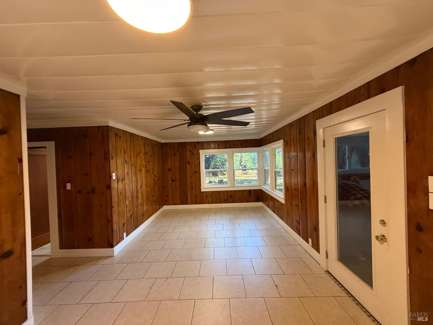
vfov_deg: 85.7
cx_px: 216
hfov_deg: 102.1
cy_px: 162
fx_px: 175
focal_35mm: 14
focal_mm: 2.22
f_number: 2.2
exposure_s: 1/60
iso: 320
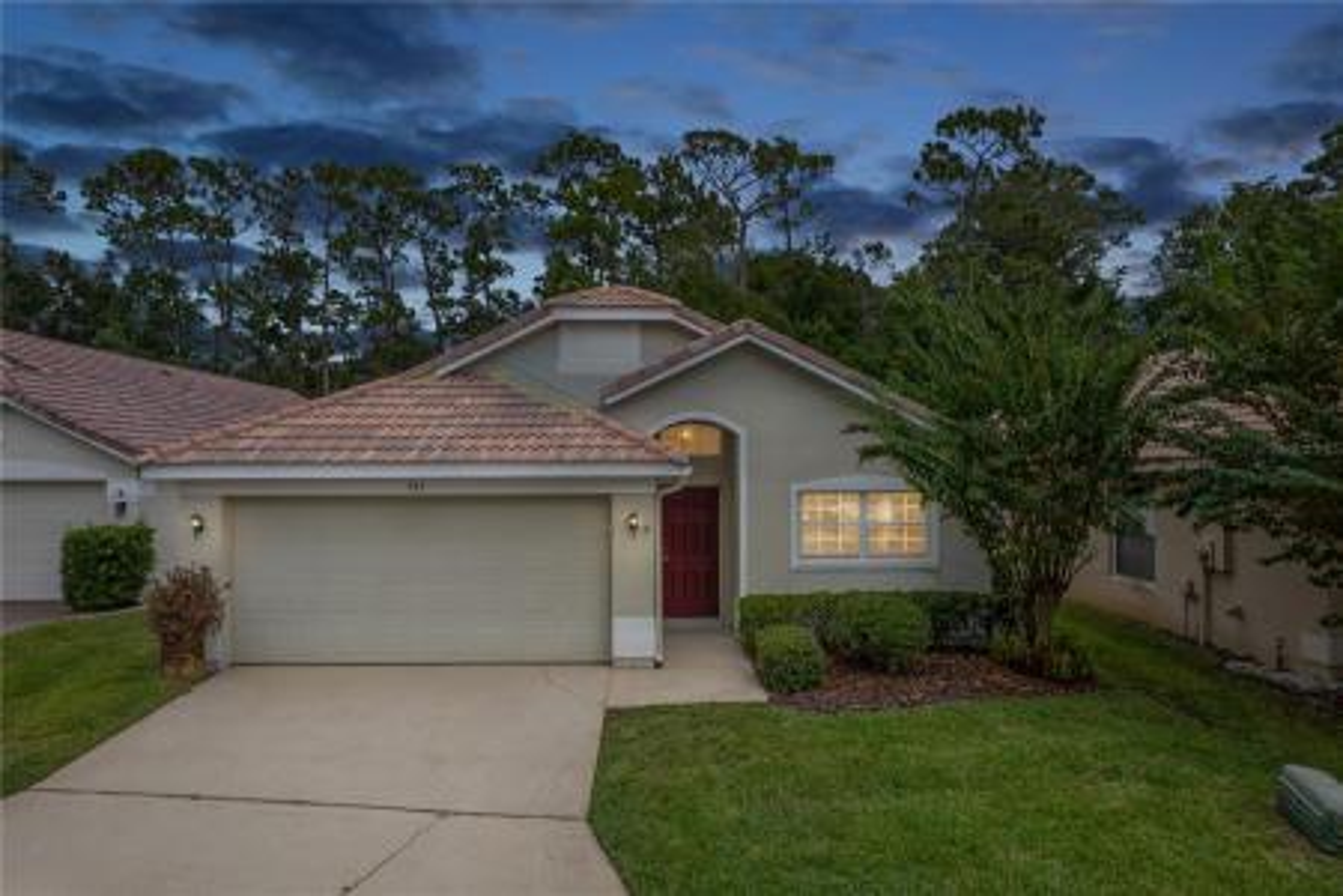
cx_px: 672
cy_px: 448
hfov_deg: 78.6
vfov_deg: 57.2
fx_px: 821
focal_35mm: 22
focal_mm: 8.38
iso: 100
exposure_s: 1/1600
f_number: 2.8
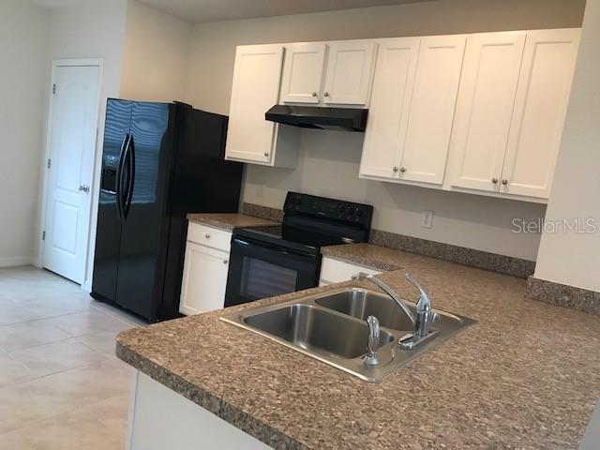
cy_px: 225
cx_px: 300
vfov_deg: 49.7
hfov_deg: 63.4
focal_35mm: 28
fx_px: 485
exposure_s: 1/30
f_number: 1.8
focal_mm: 3.99
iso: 25
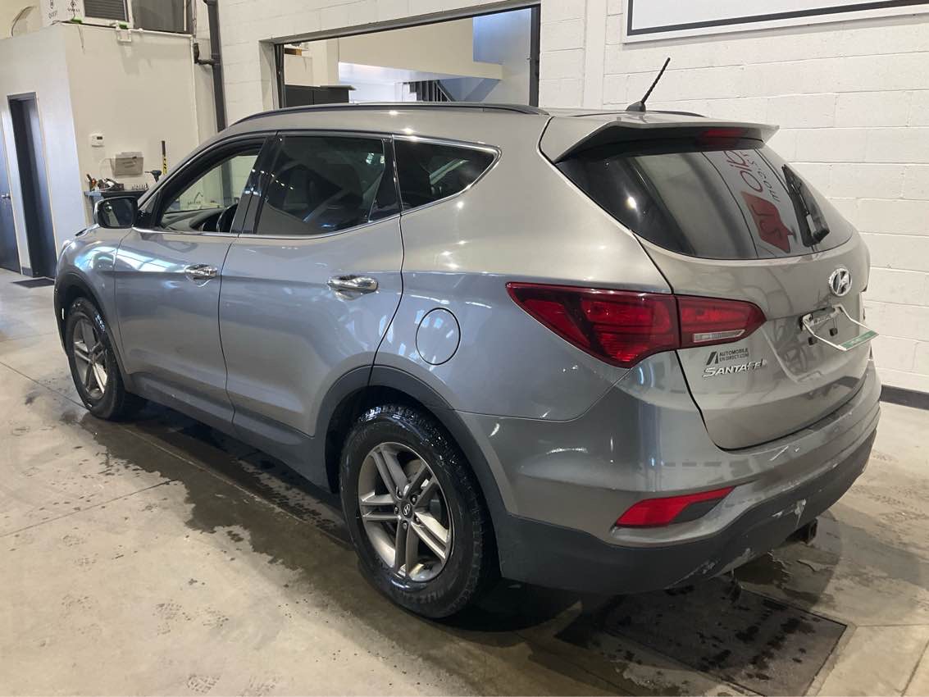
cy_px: 348
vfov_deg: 48.2
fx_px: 778
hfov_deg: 61.7
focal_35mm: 29
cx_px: 464
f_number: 1.8
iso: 80
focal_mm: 3
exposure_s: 1/60
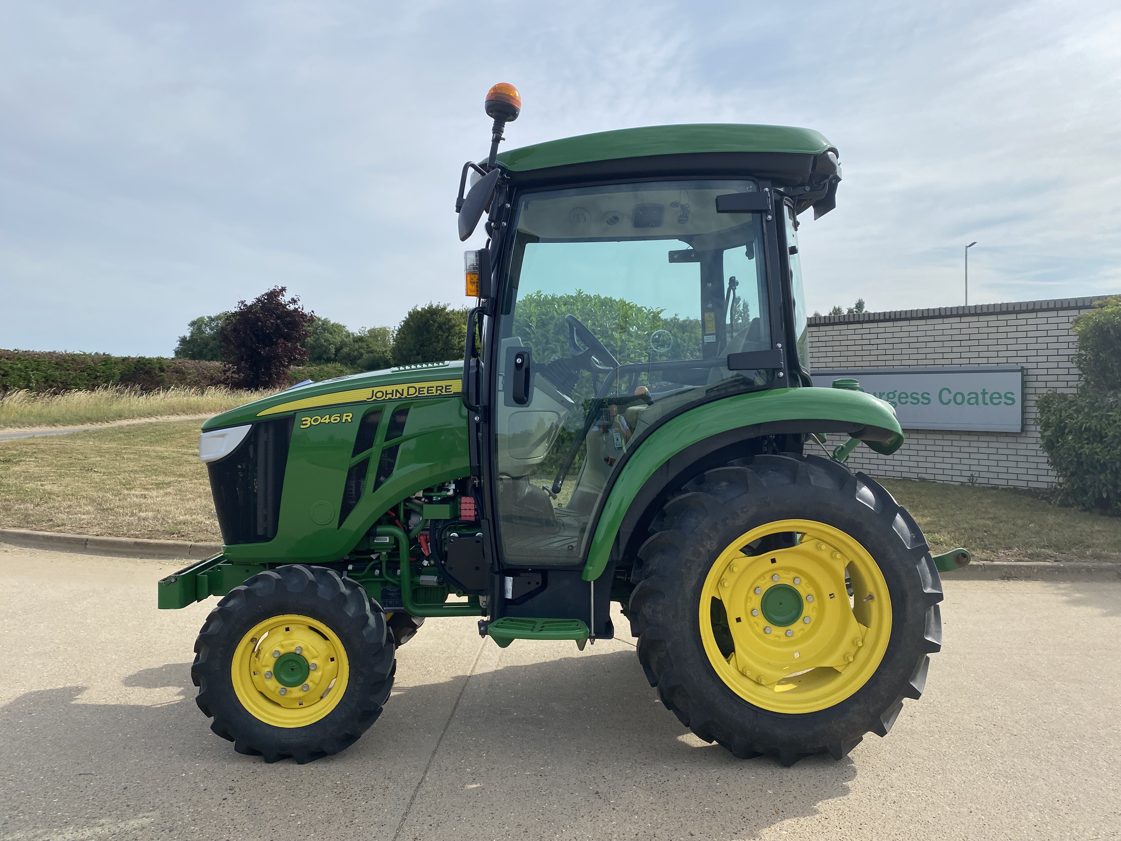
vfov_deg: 53.1
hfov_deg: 67.3
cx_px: 560
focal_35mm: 26
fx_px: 842
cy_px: 420
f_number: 1.8
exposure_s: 1/3205
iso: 32
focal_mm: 4.25
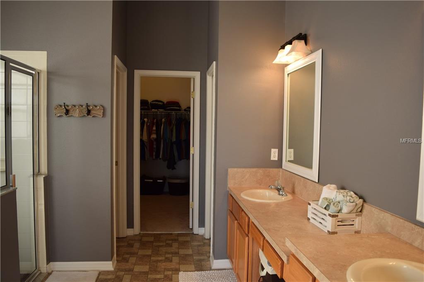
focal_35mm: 30
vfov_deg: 43.6
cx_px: 212
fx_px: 353
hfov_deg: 61.9
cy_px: 141
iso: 400
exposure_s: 1/100
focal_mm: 20
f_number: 5
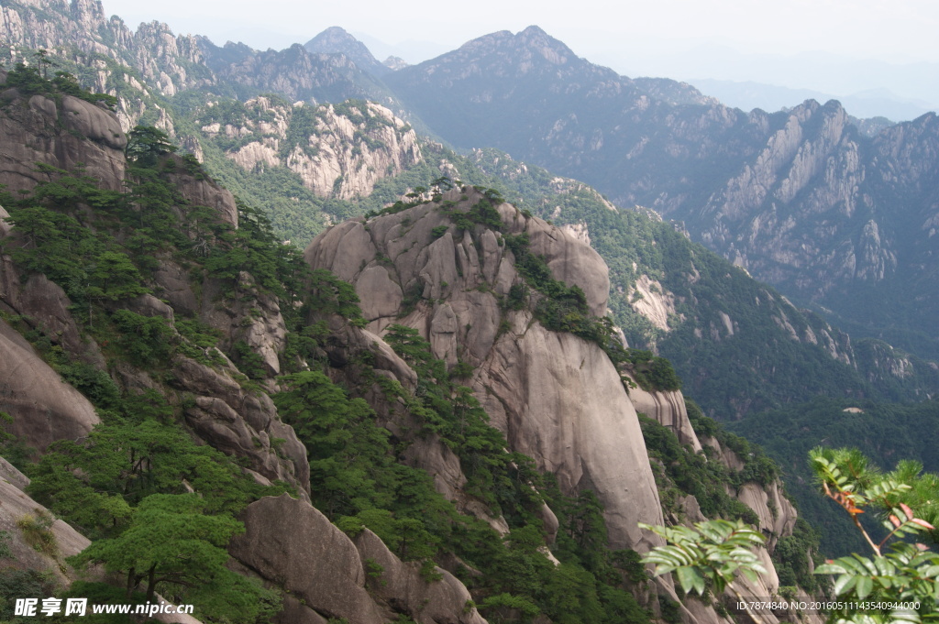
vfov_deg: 36.8
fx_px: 938
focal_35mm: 36
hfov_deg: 53.2
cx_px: 470
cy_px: 312
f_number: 9
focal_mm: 24
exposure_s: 1/80
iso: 100
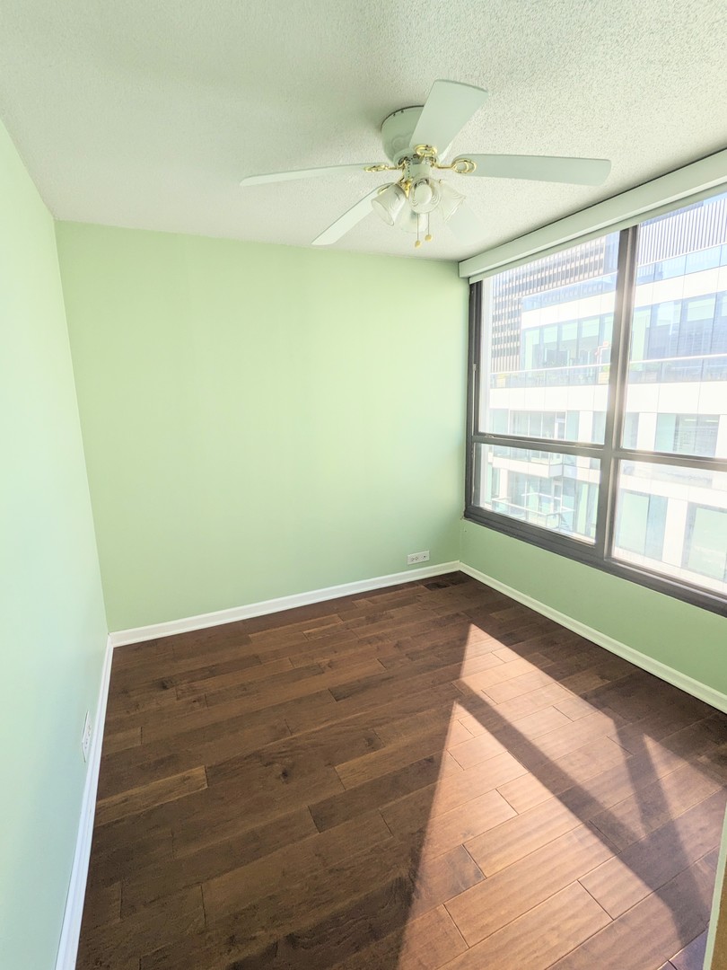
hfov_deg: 78.1
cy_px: 485
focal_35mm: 16
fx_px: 448
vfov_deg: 94.5
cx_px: 364
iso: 35
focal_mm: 2.22
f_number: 2.2
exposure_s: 1/684
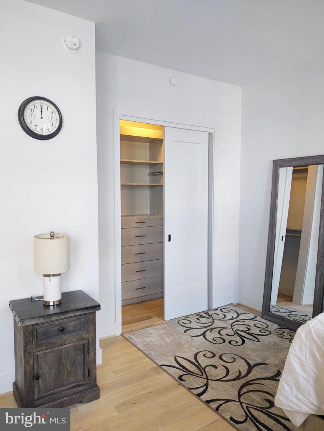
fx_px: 337
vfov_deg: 65.3
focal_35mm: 27
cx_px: 162
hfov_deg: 51.4
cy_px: 216
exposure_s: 1/120
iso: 181
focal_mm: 4.75
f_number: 1.7
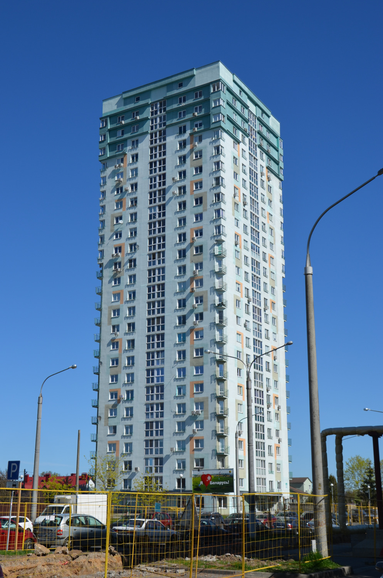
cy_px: 289
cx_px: 192
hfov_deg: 31.8
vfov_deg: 46.5
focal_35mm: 42
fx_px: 673
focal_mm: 28
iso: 100
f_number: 10
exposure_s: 1/400
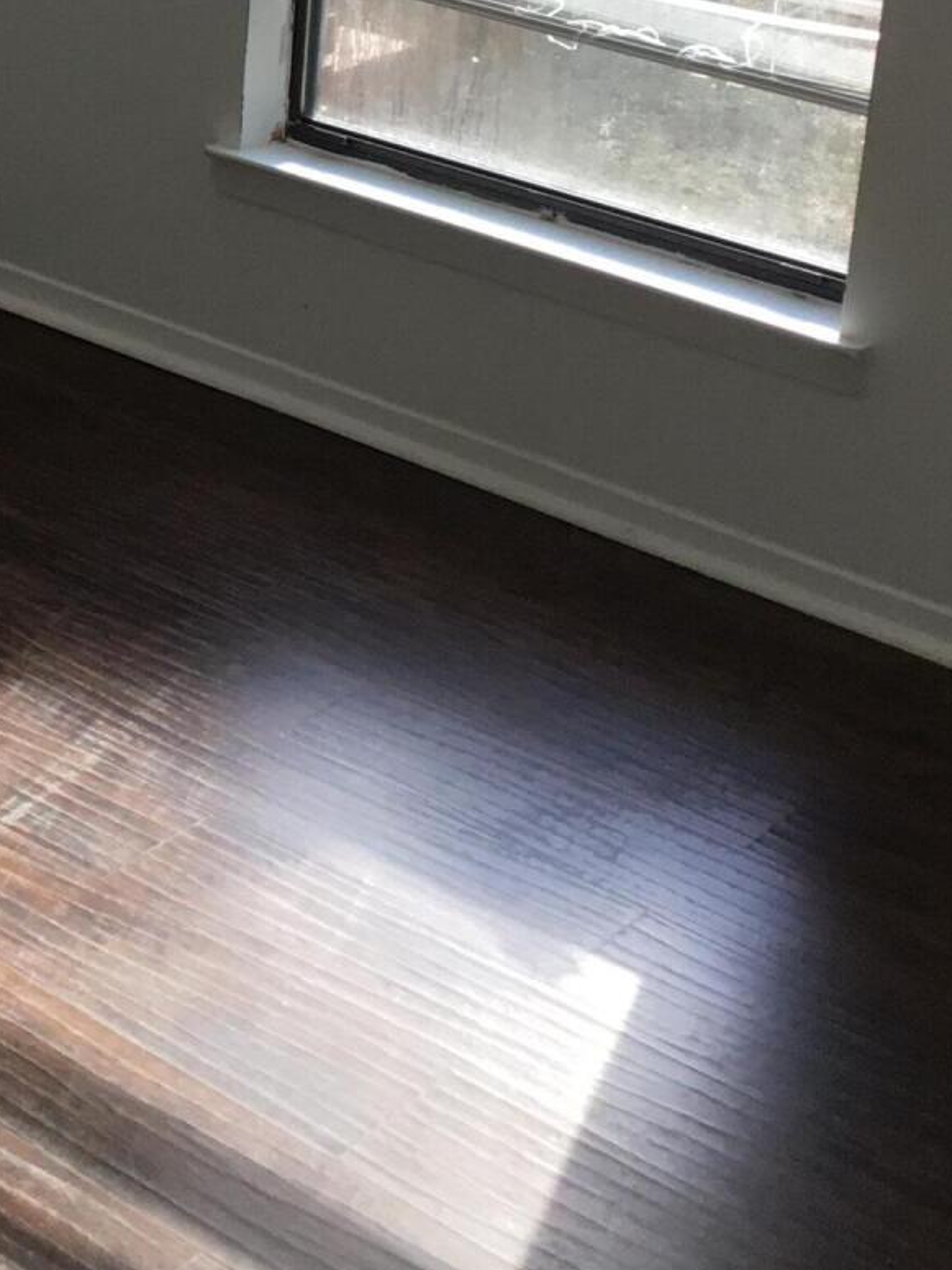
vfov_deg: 23.7
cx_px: -92
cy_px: 115
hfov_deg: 17.8
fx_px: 2934
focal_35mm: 80
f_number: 2.4
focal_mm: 3.3
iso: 40
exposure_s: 1/120
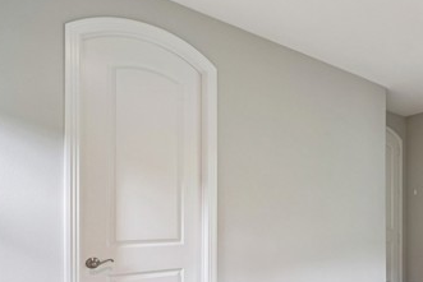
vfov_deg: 43.5
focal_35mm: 29
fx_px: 341
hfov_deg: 54.2
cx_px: 392
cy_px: 214
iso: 640
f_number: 8
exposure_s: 1/4
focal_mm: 10
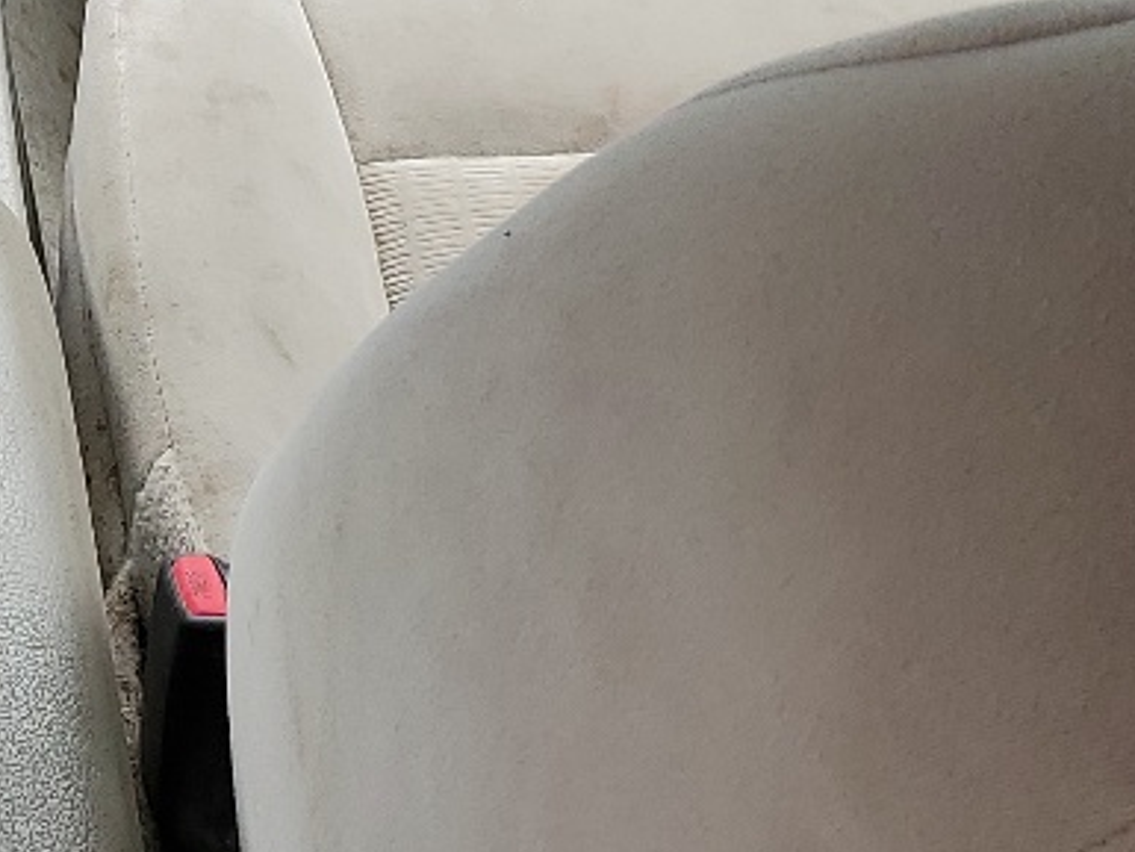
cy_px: -127
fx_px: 3542
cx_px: -239
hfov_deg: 17.3
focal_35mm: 108
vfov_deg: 13.4
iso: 50
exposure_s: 1/357
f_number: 1.5
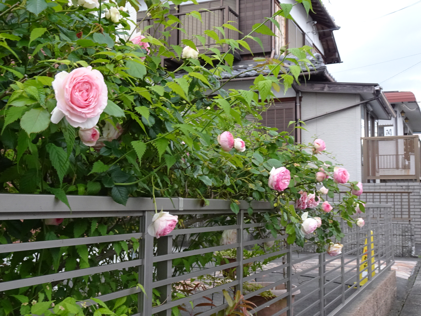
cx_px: 210
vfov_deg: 33.6
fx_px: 523
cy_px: 158
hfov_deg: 43.9
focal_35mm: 43
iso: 400
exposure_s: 1/50
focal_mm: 7.06
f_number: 4.5
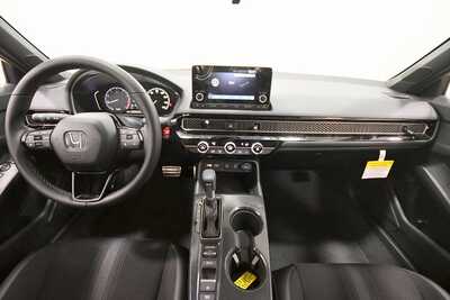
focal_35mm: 18
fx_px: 225
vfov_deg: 67.4
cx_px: 225
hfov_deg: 90.0
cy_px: 150
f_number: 4.5
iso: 3200
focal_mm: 12
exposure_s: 1/100
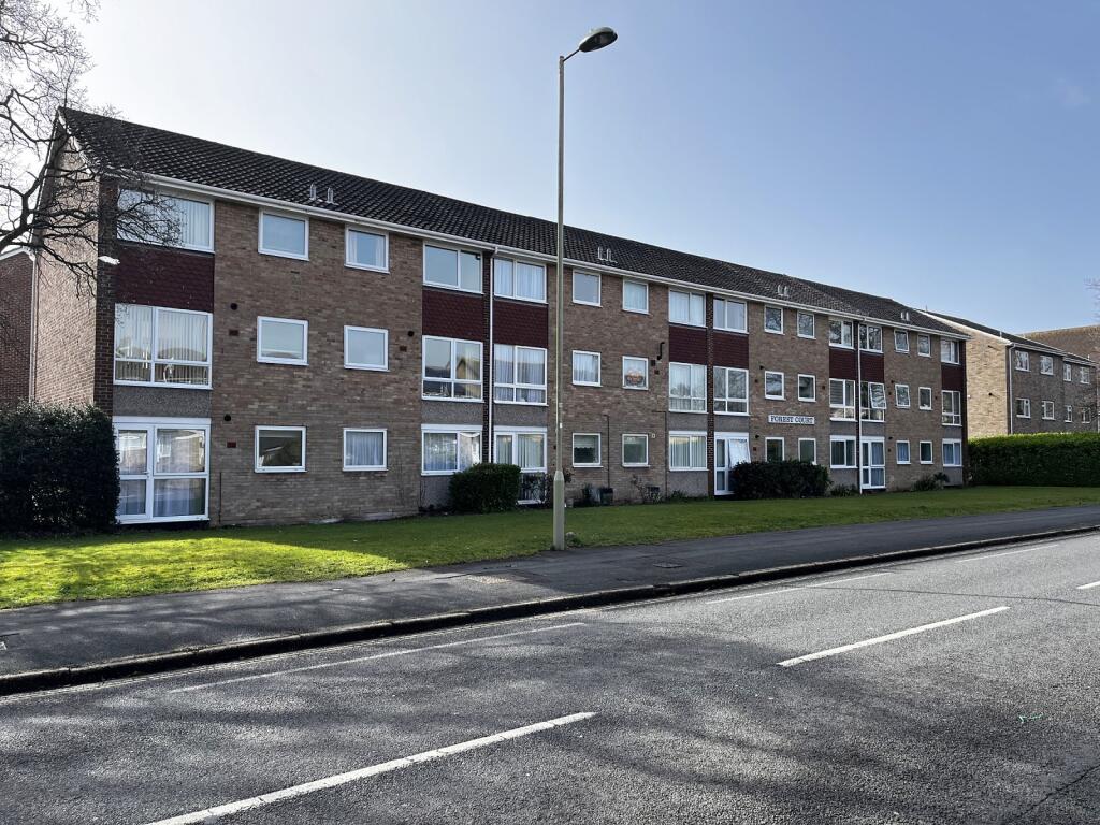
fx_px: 826
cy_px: 412
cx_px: 550
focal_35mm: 26
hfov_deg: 67.3
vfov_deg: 53.1
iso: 50
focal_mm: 5.1
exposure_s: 1/2309
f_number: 1.6
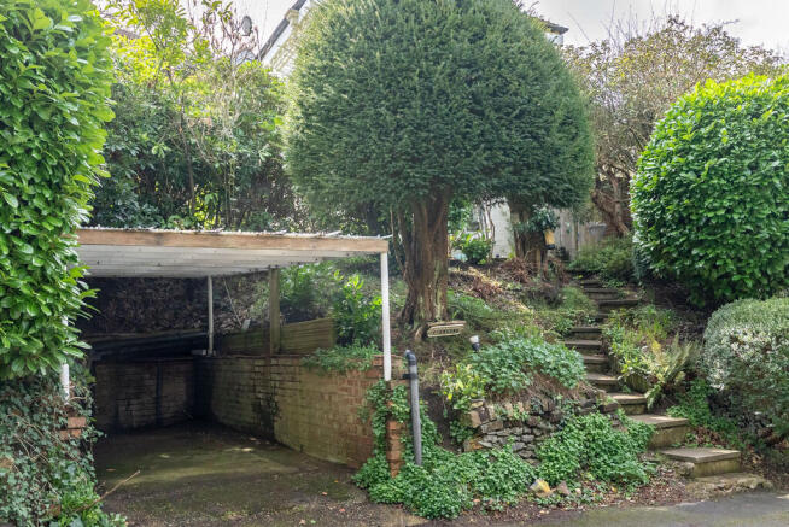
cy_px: 264
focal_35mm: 26
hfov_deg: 69.4
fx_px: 570
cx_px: 394
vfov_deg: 49.6
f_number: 7.1
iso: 2000
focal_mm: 26
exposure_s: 1/1000
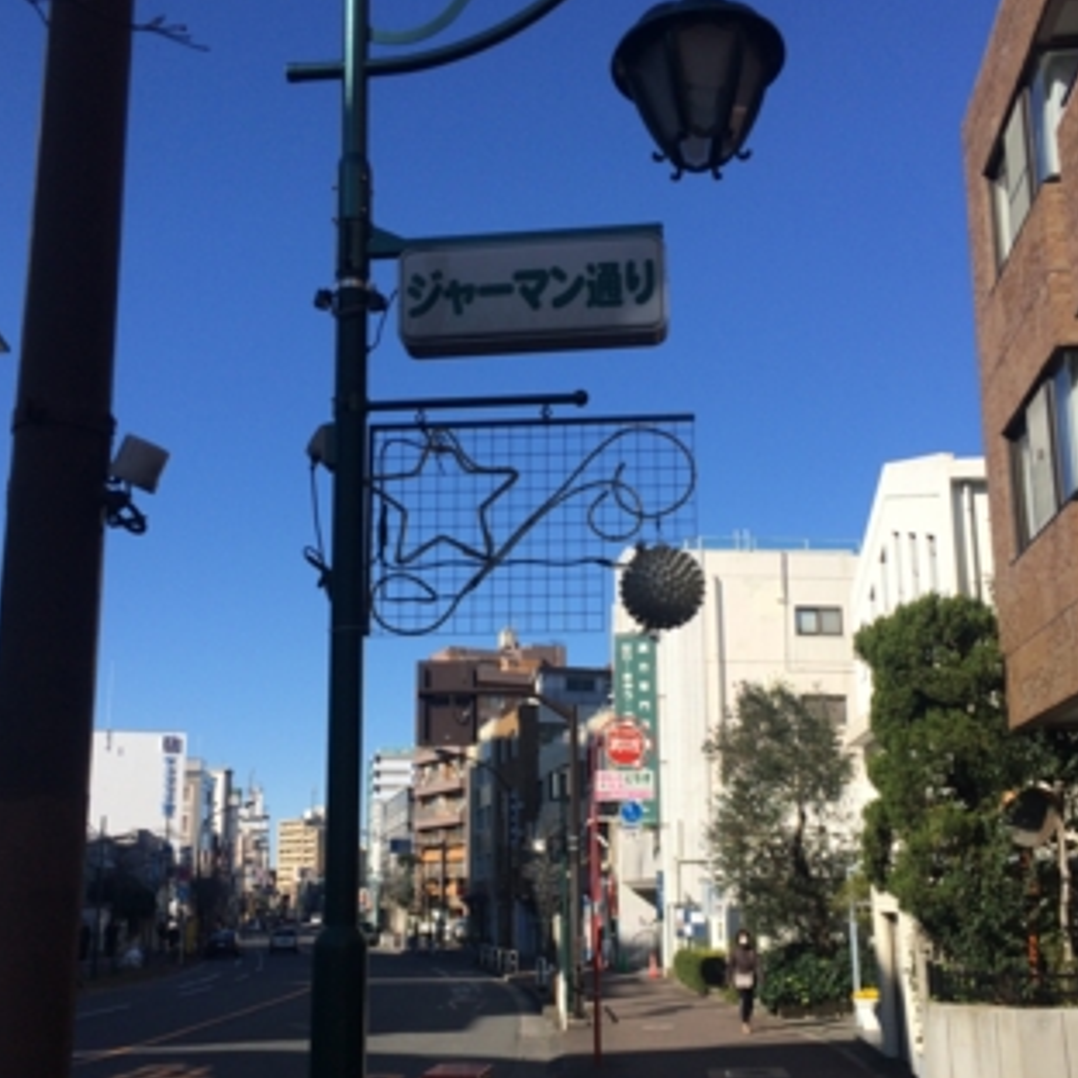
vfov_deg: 44.8
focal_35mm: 37
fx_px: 1304
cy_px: 615
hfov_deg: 44.9
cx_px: 542
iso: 32
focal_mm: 4.15
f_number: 2.2
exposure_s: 1/2415
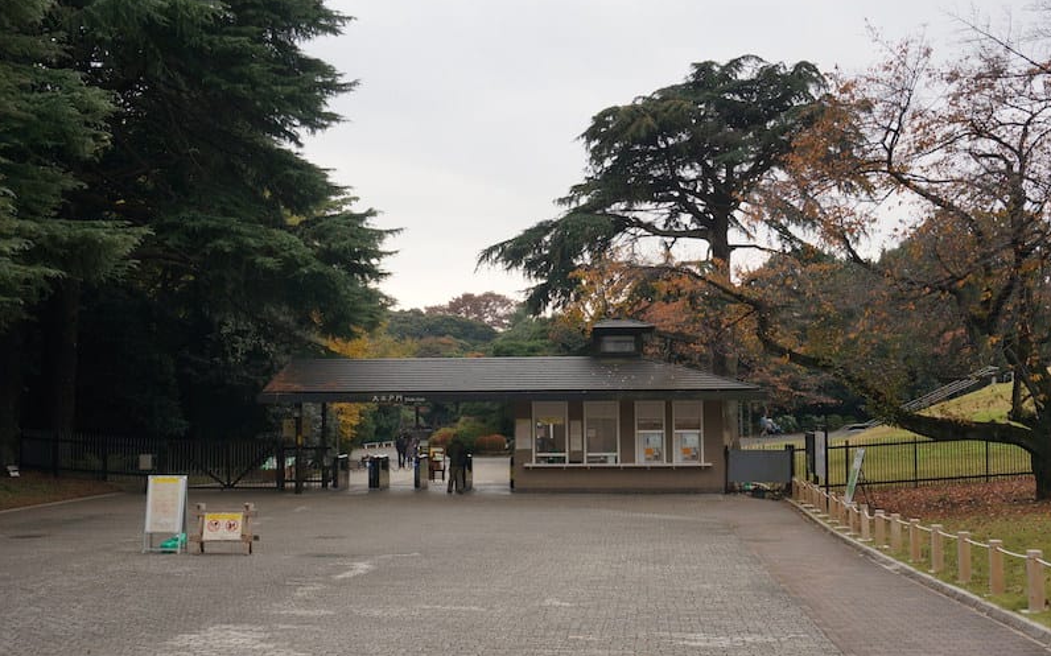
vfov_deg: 29.8
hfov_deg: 46.2
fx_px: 1231
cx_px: 527
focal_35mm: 43
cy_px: 314
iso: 100
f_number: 6.3
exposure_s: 1/100
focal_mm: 28
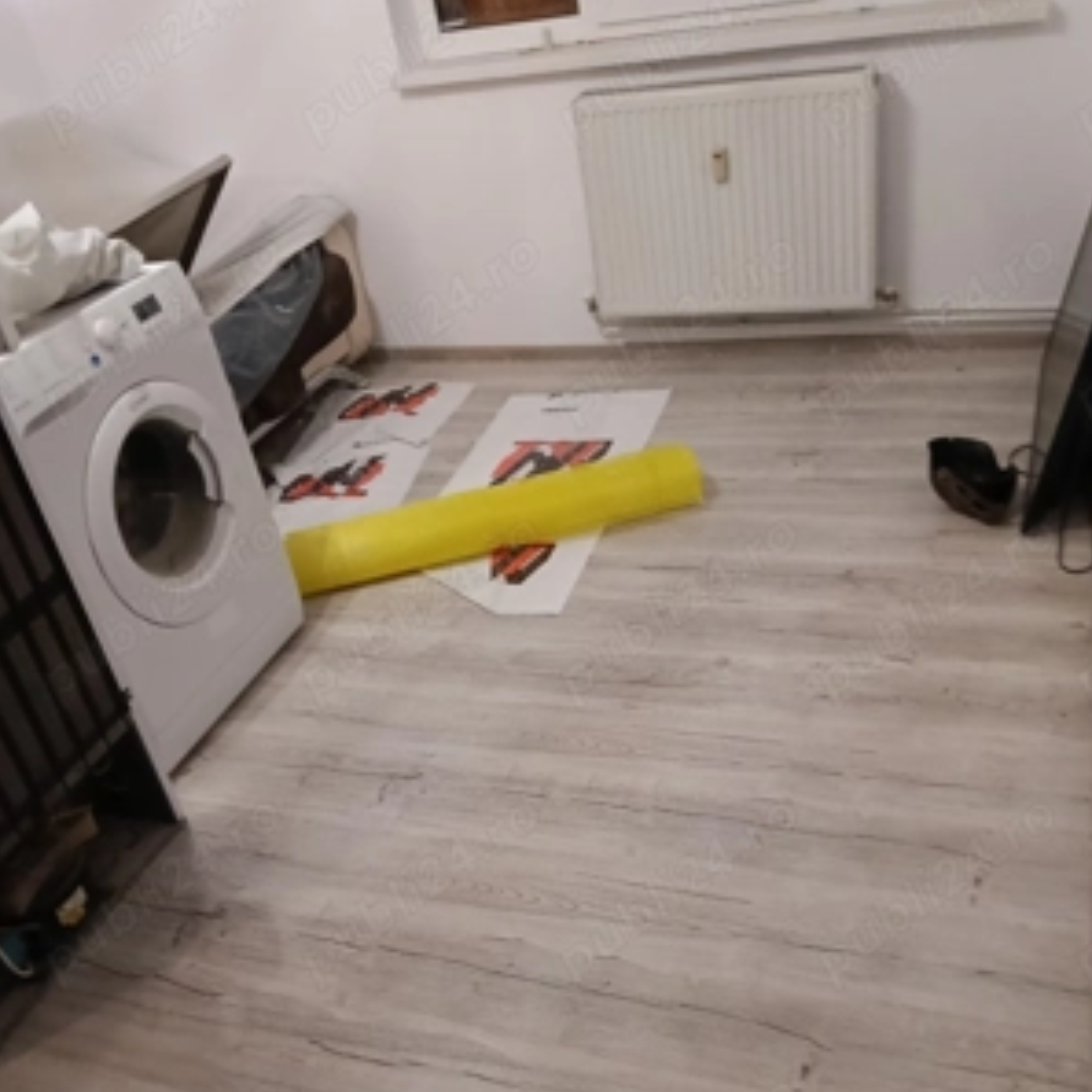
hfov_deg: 51.1
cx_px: 548
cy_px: 665
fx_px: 1142
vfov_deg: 50.7
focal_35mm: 32
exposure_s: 1/20
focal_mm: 3.98
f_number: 1.8
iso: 1000
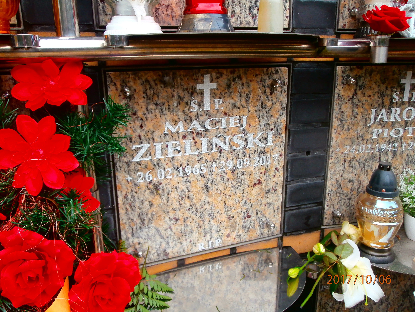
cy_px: 156
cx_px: 208
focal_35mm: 30
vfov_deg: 46.8
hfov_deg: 60.0
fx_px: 360
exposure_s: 1/200
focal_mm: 5.36
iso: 100
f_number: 3.5
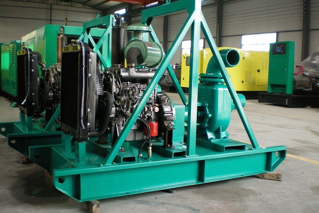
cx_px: 158
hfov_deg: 48.4
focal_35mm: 40
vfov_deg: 33.4
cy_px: 107
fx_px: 354
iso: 200
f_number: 3.1
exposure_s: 1/60
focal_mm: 6.3
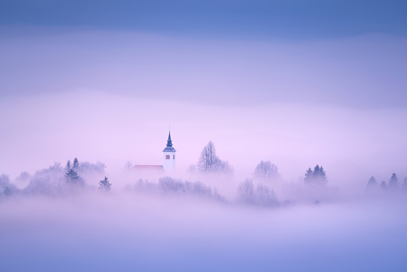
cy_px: 136
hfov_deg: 4.1
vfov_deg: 2.8
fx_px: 5656
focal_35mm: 500
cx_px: 204
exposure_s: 1/180
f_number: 8
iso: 200
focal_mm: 500
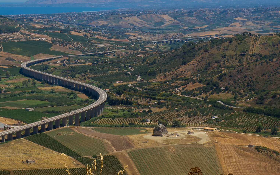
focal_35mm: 94
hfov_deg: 22.0
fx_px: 717
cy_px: 64
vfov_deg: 13.9
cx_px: 85
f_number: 10
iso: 200
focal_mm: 28
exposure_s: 1/320
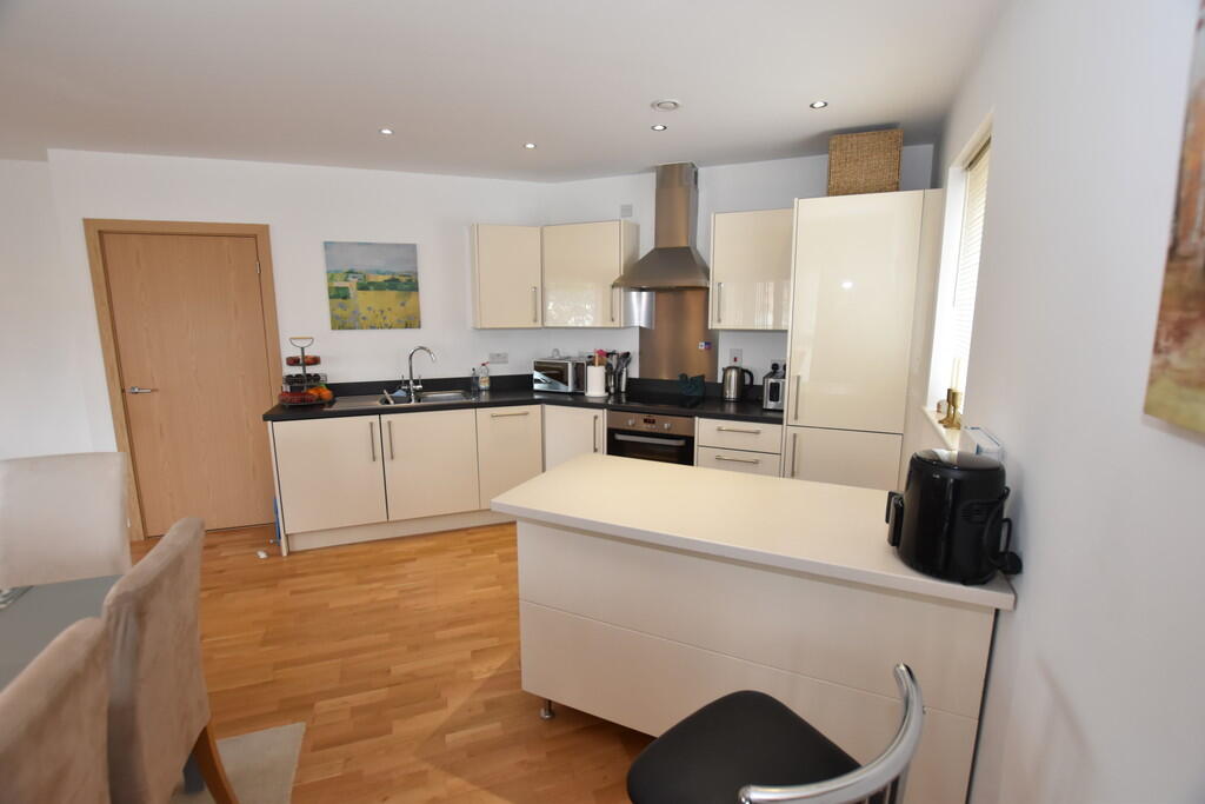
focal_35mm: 15
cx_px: 602
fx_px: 502
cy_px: 402
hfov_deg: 100.4
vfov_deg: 77.3
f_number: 4.5
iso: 800
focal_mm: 10
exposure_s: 1/80
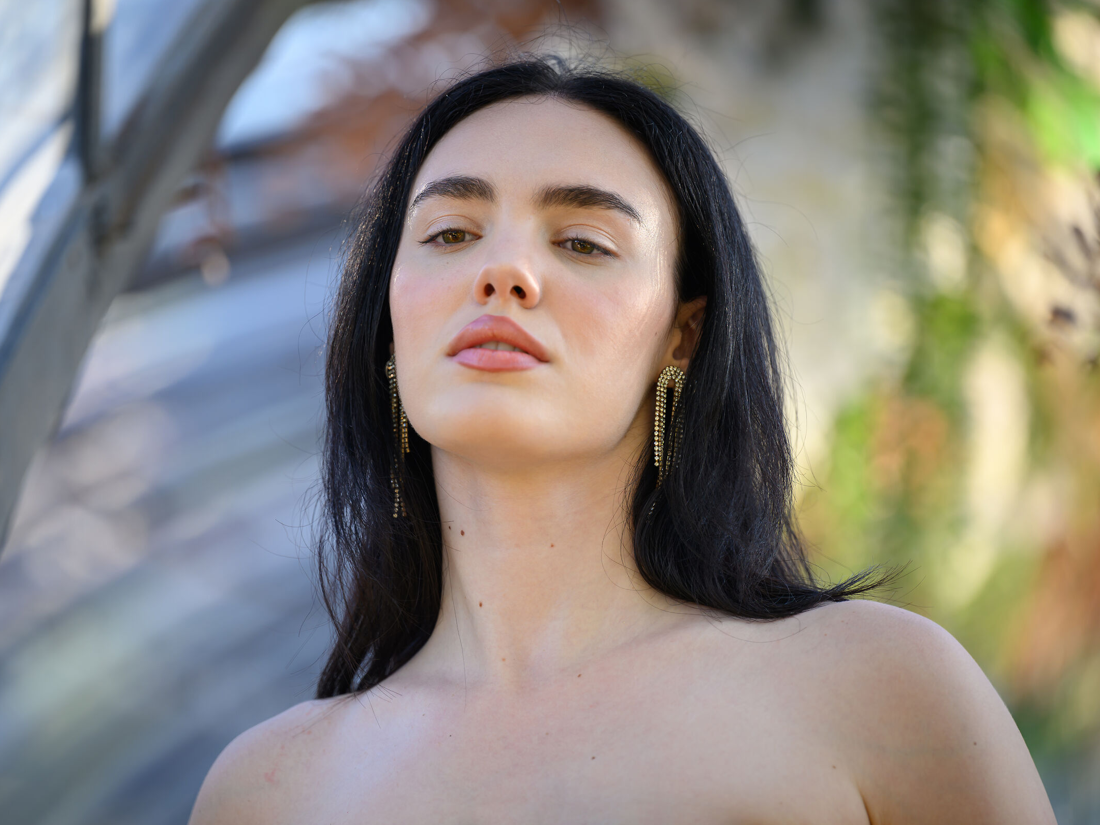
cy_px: 412
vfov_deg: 7.0
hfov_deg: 9.3
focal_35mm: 212
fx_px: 6736
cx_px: 480
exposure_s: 1/200
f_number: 2.8
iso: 160
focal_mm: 195
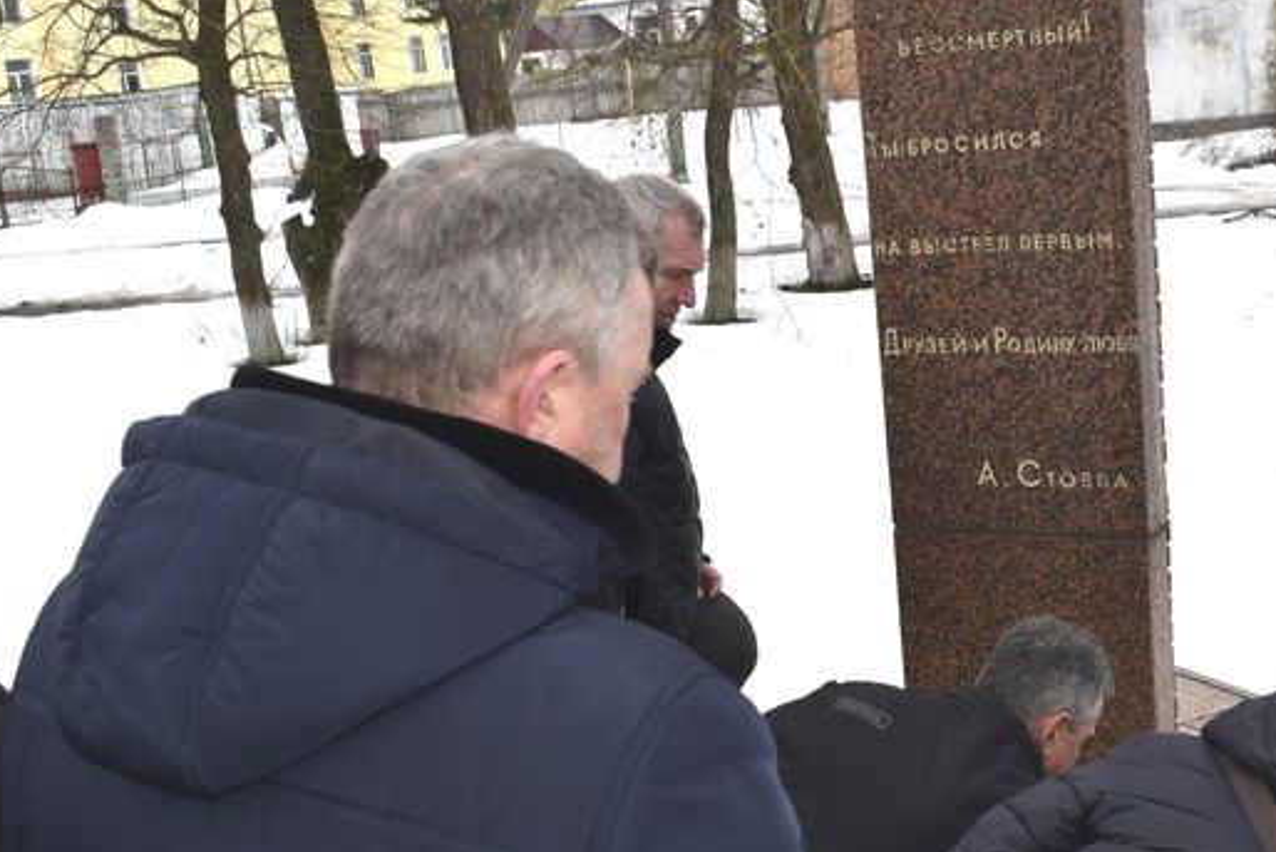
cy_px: 571
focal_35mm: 55
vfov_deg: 24.6
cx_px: 894
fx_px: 1940
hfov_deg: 35.9
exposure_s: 1/200
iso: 100
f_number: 8
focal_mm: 25
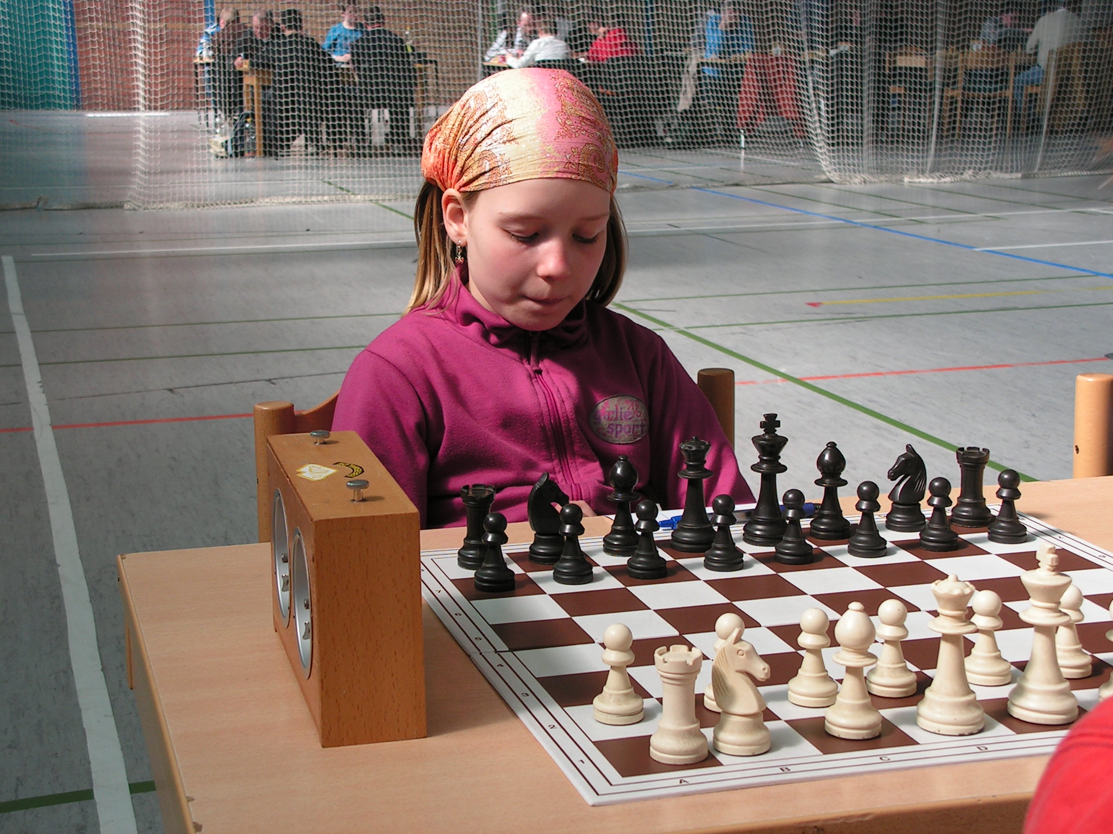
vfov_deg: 24.8
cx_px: 556
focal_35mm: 59
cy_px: 417
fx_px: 1897
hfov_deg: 32.7
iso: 64
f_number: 3.3
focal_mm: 9.9
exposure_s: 1/200
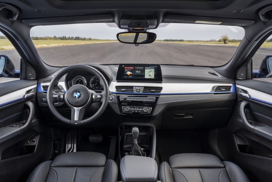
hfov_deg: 61.9
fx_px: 227
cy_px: 91
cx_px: 136
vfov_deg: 43.6
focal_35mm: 30
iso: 500
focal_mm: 30
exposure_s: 1/60
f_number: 13
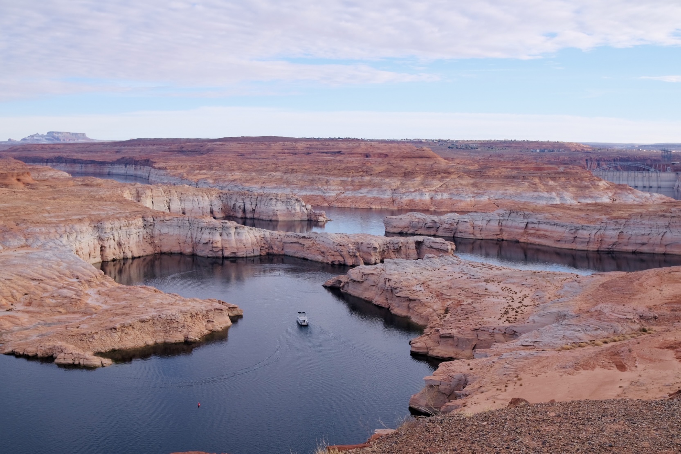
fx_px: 662
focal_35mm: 35
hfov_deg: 54.4
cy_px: 227
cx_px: 340
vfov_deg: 37.9
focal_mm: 23
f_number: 4.5
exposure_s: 1/500
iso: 320
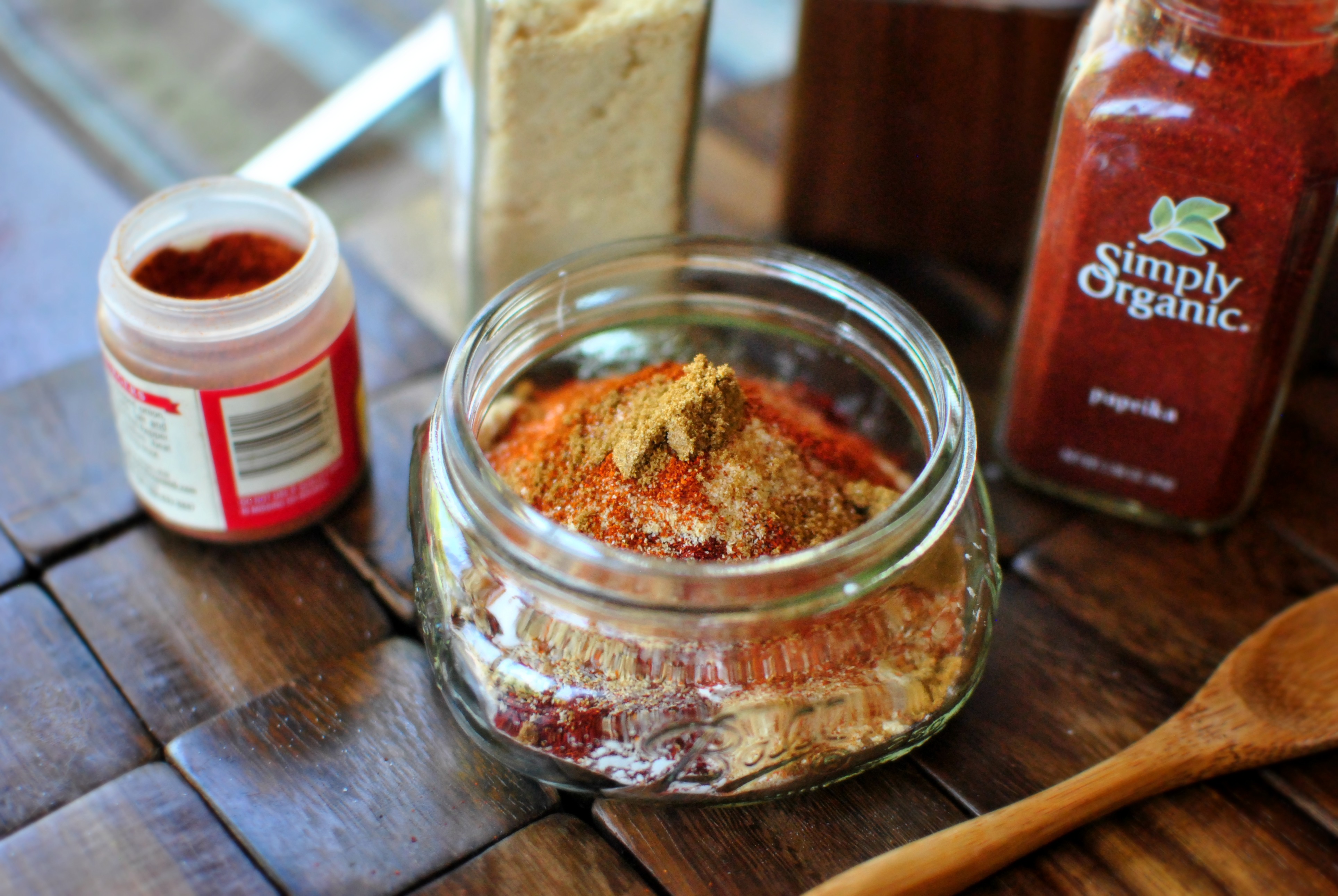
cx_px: 669
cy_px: 448
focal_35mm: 52
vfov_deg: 25.8
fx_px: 1954
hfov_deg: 37.8
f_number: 2
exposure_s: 1/400
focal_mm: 35
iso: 800
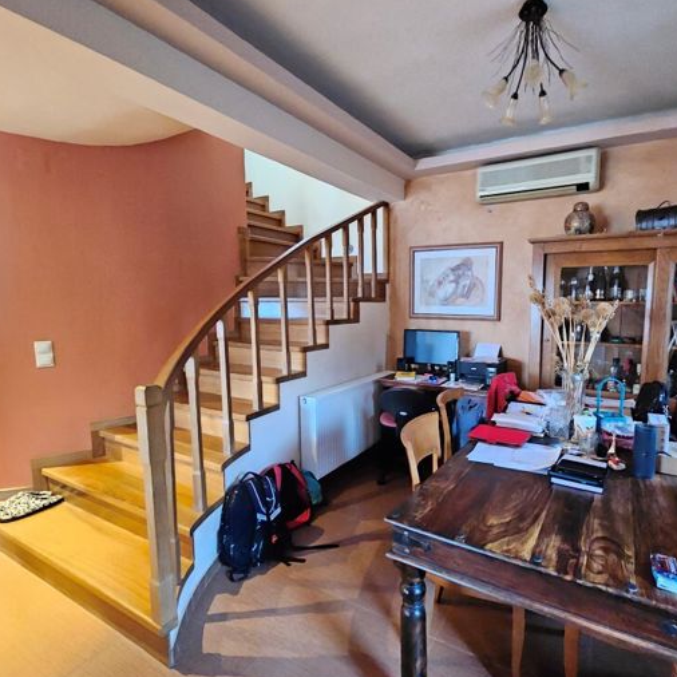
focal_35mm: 16
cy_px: 341
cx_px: 415
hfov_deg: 86.0
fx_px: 354
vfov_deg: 87.4
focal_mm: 2.2
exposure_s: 1/25
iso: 4000
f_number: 2.2
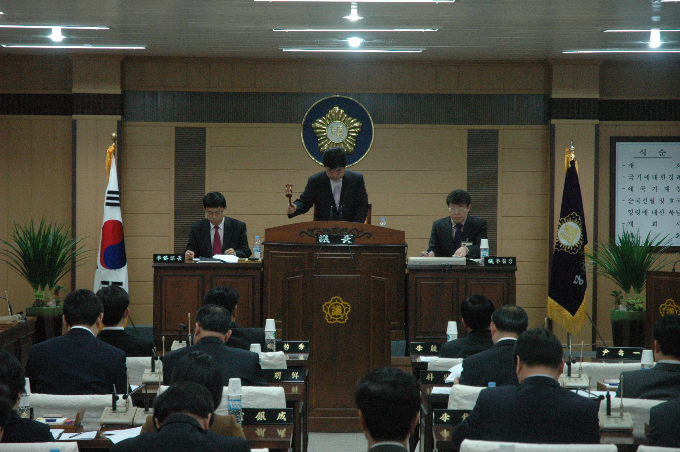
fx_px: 1982
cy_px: 226
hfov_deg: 19.5
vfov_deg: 13.0
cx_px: 340
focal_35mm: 105
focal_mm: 70
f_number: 5
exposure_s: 1/60
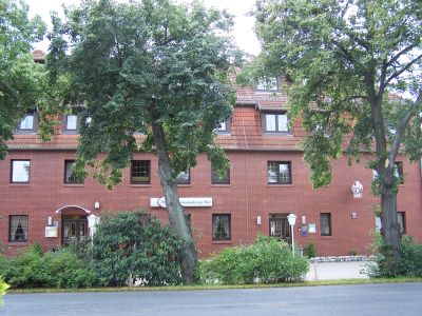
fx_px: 463
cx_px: 211
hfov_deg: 49.0
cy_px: 158
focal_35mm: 38
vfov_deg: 37.7
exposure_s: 1/180
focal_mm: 6.3
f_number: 2.8
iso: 80
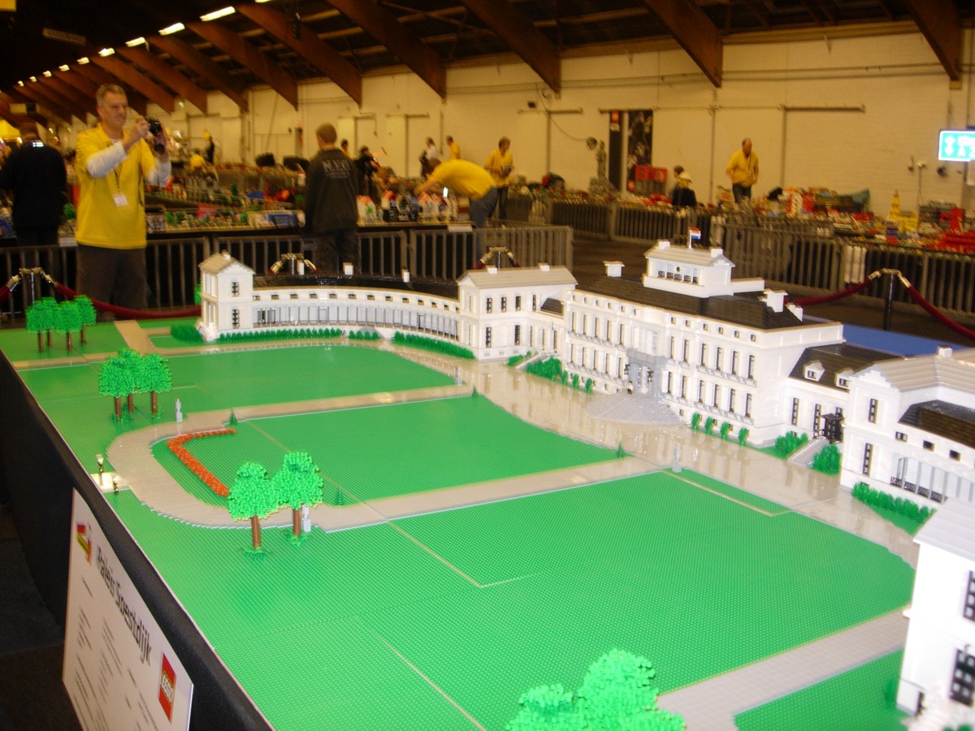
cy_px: 366
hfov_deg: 49.0
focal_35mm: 38
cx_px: 488
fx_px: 1070
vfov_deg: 37.7
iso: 94
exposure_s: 1/11.3
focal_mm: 7.8
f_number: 2.8
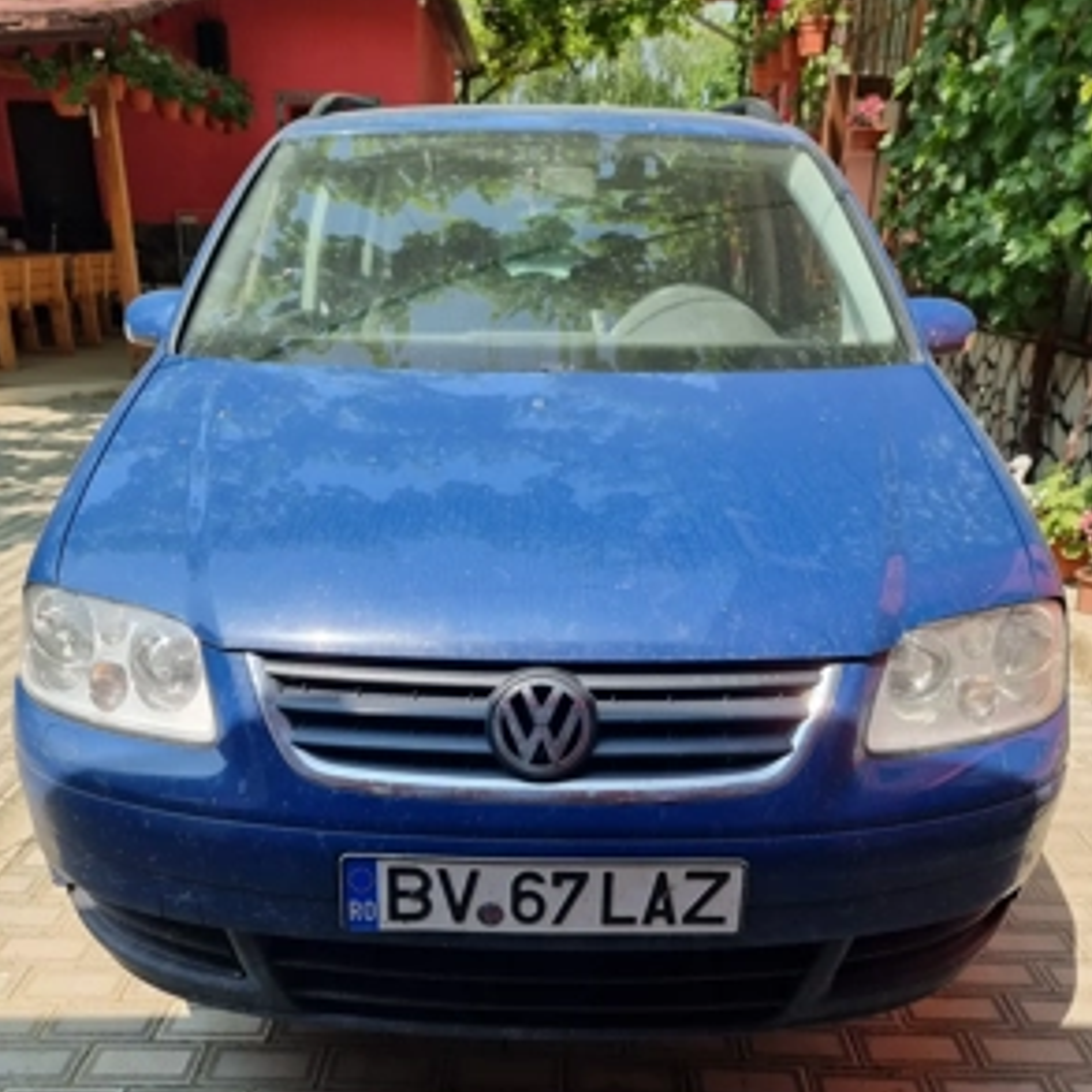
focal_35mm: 29
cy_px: 701
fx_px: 1035
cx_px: 537
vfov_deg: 54.8
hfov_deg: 55.6
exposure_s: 1/352
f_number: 1.8
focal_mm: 6.7
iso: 50
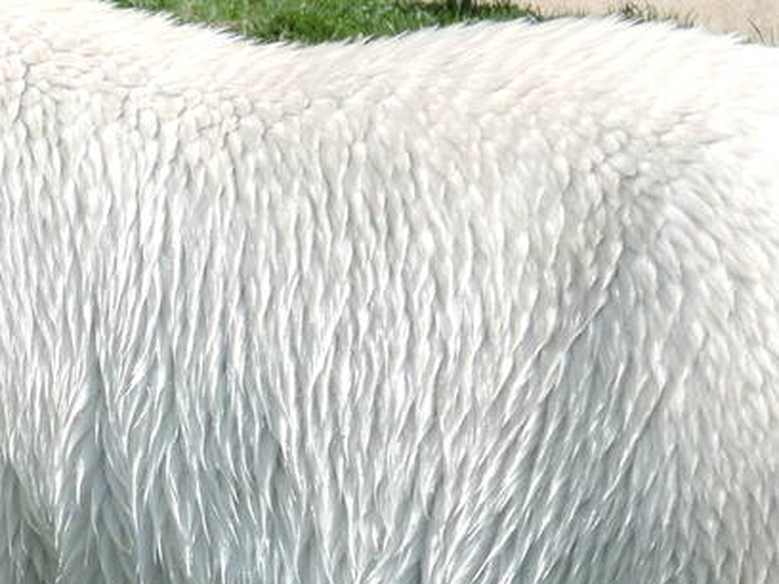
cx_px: -495
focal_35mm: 1176
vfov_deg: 1.3
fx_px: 26465
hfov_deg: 1.7
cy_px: 534
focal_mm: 53.5
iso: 100
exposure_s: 1/400
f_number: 4.8
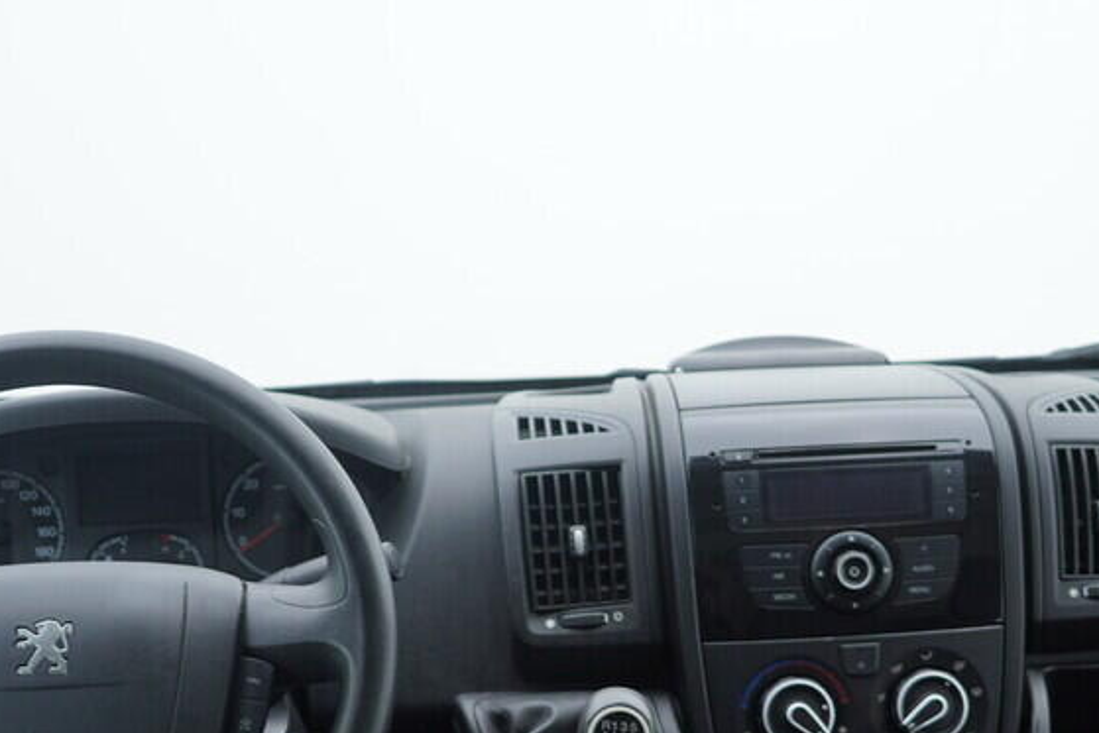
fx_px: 2015
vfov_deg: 20.3
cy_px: 608
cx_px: 680
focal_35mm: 66
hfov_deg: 30.4
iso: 125
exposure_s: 1/50
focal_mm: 24
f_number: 3.2
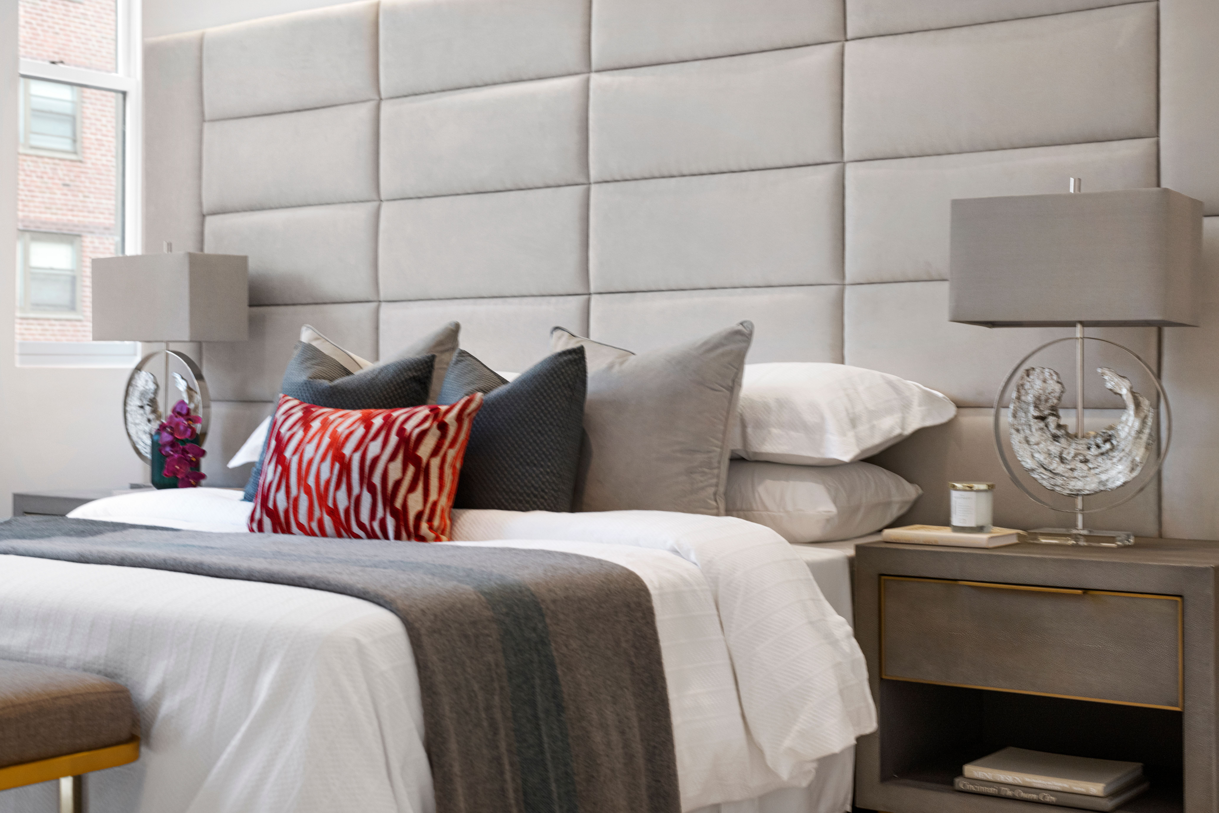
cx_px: 610
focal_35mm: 50
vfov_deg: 27.0
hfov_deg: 39.6
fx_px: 1693
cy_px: 406
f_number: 6.3
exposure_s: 1/50
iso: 250
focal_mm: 50
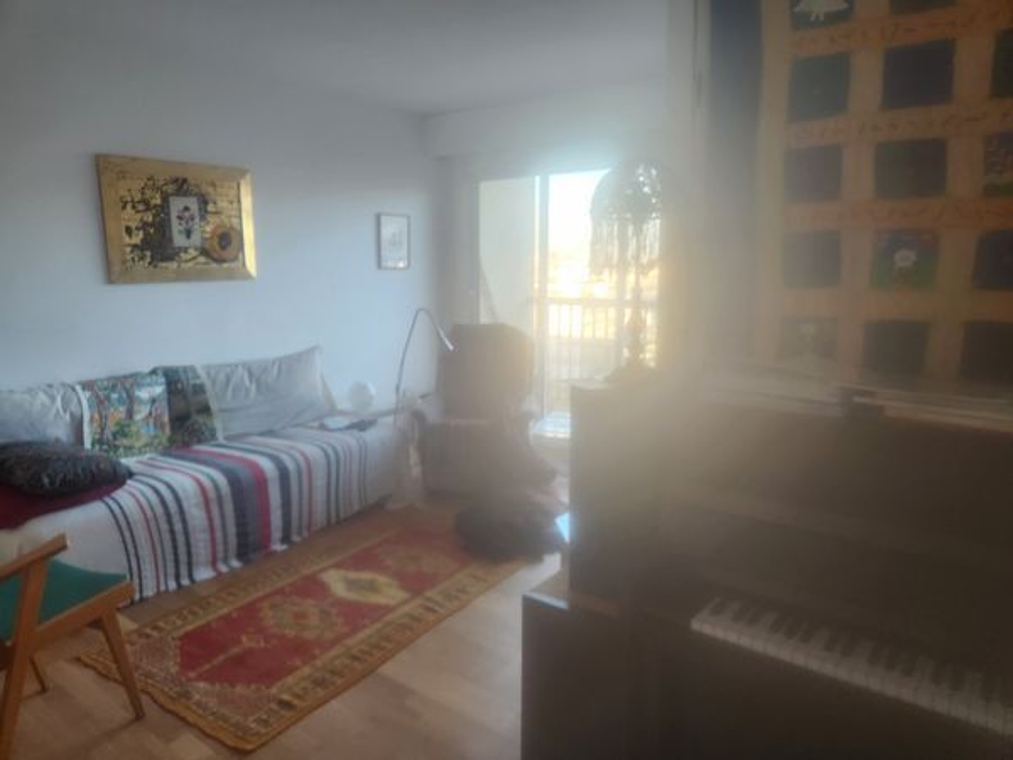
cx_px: 506
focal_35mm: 23
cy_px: 380
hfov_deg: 73.9
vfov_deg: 58.9
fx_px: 673
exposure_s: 1/180
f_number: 1.8
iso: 160
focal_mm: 5.4
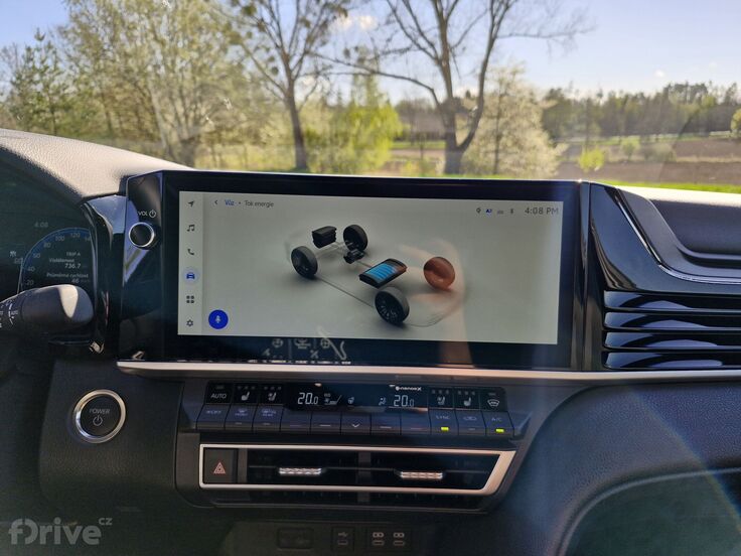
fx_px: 492
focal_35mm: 23
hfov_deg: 73.9
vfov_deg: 58.9
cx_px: 370
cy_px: 278
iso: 50
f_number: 1.8
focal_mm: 5.54
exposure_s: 1/444
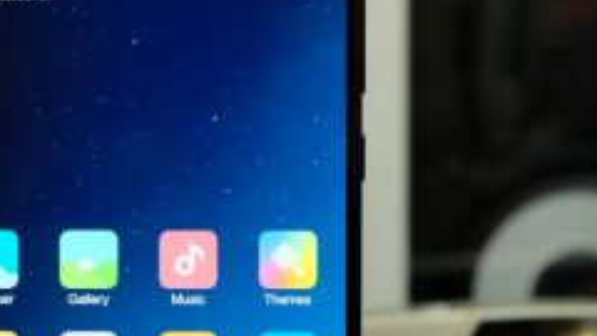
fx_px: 2564
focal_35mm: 162
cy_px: 290
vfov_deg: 7.5
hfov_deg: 13.2
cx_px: 177
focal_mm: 42.5
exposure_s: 1/50
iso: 5000
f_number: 4
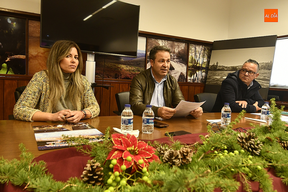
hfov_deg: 71.5
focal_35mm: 25
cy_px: 96
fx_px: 200
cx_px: 144
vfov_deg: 51.2
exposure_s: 1/40
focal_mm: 17
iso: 1000
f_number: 5
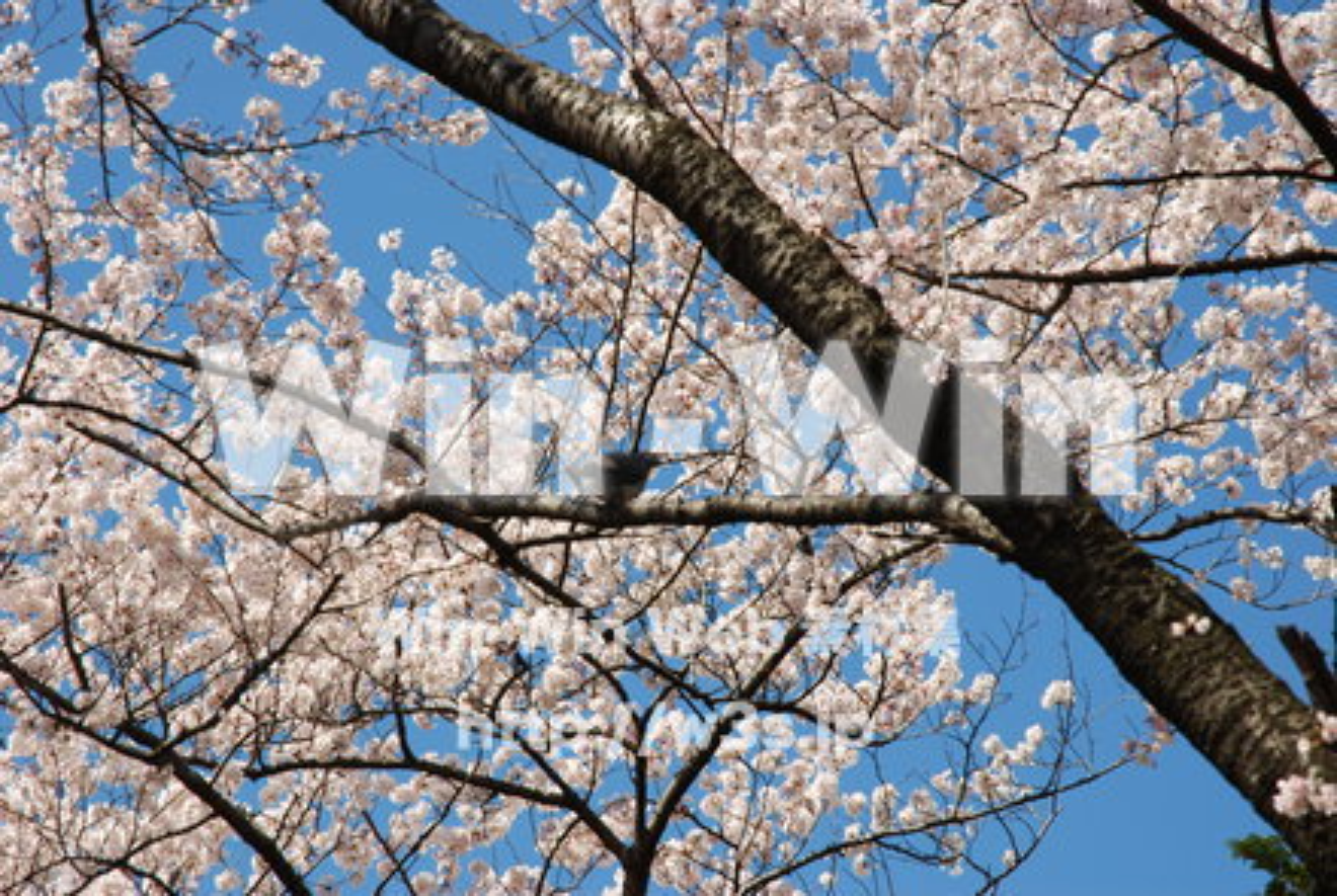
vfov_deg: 13.1
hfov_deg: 19.4
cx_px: 668
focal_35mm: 105
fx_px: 3906
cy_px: 448
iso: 100
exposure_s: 1/160
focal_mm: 70
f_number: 8
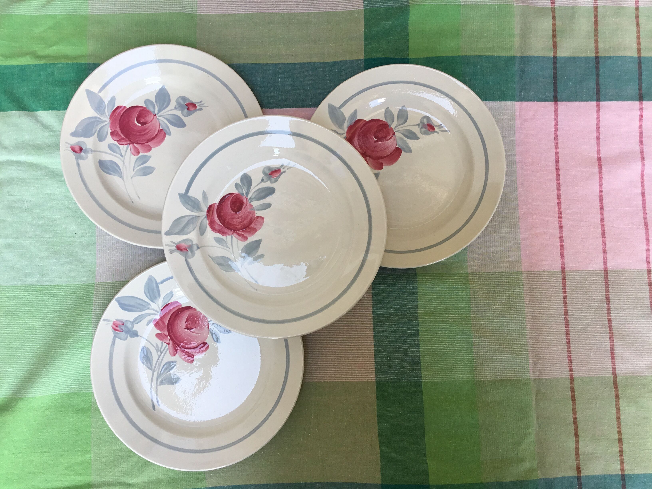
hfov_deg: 58.4
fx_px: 584
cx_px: 326
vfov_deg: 45.4
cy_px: 244
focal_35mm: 31
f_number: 2.4
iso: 32
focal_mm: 3.3
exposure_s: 1/100
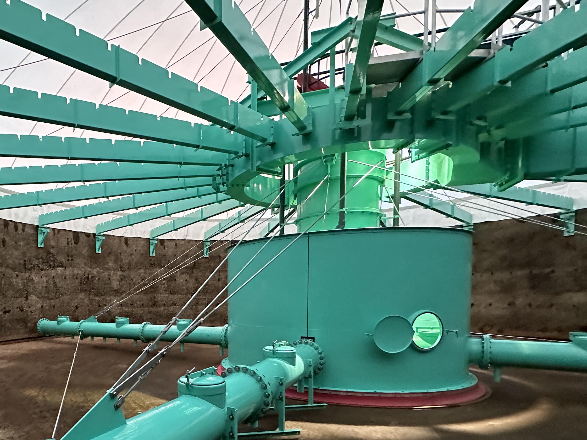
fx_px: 390
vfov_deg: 56.6
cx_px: 156
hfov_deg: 69.7
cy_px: 318
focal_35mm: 23
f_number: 2.2
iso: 1000
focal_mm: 2.22
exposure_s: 1/60
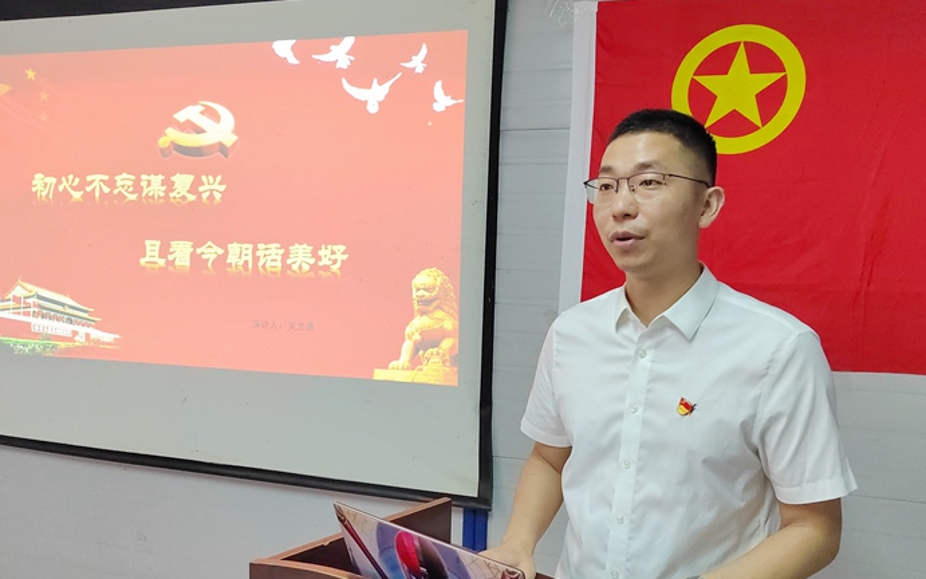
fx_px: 732
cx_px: 464
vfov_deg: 43.1
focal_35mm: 29
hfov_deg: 64.6
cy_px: 317
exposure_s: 1/50
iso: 1719
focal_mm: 5.52
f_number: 1.9
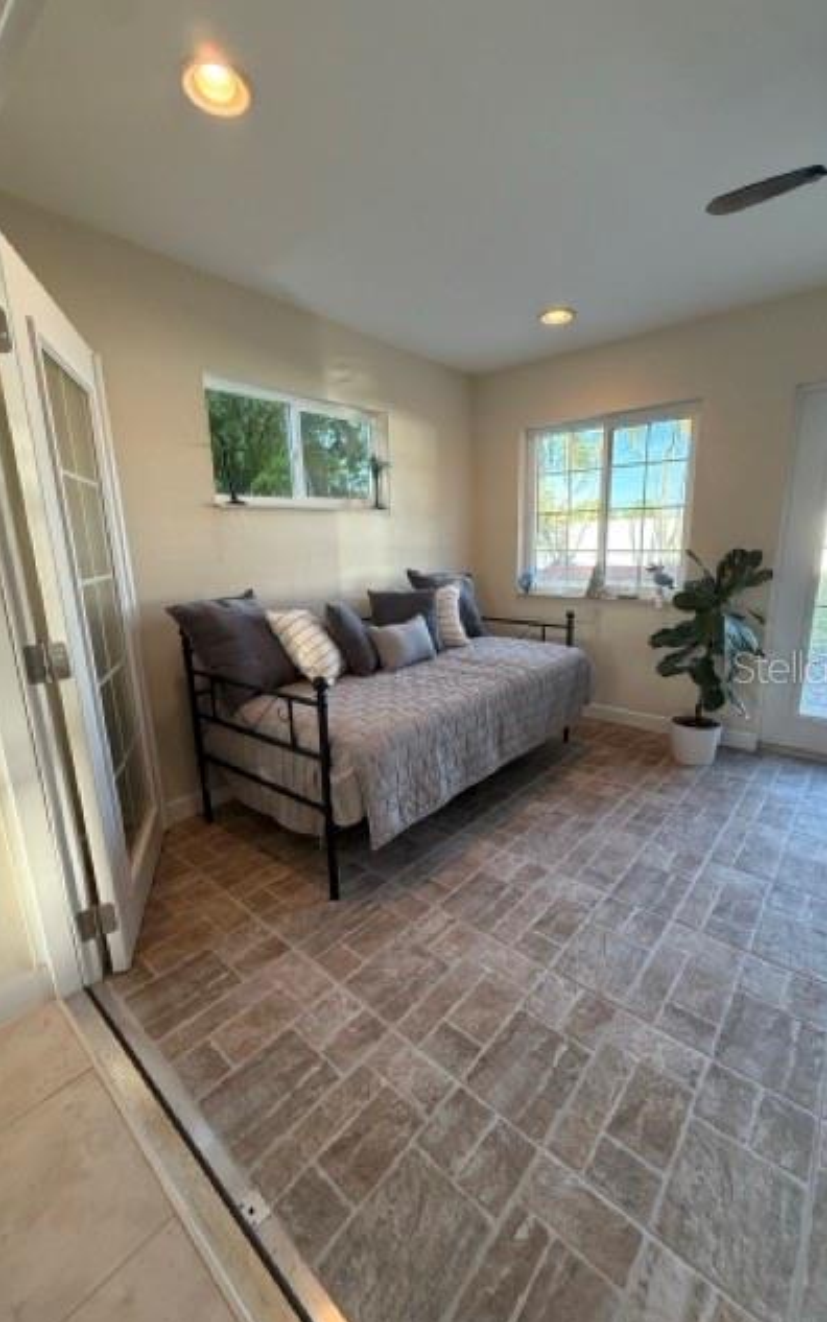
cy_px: 666
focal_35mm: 15
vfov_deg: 101.4
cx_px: 428
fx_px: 541
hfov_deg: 74.8
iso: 200
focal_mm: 2.22
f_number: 2.2
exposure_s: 1/120
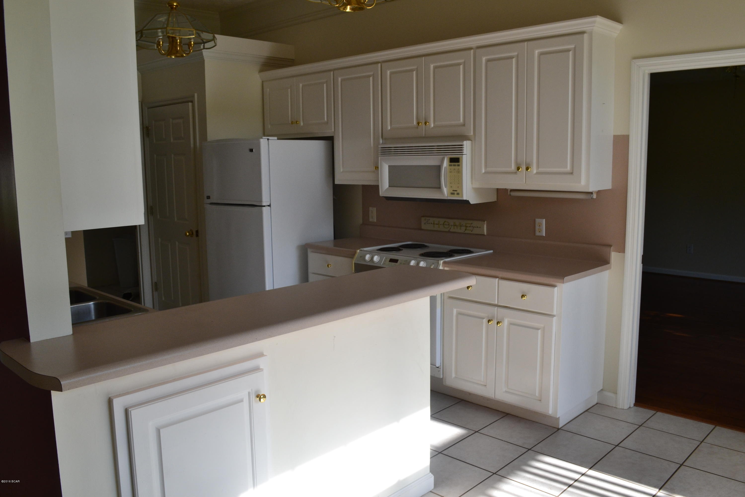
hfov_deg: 61.9
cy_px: 248
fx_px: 621
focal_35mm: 30
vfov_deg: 43.6
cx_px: 372
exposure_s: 1/125
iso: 400
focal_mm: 20
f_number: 9
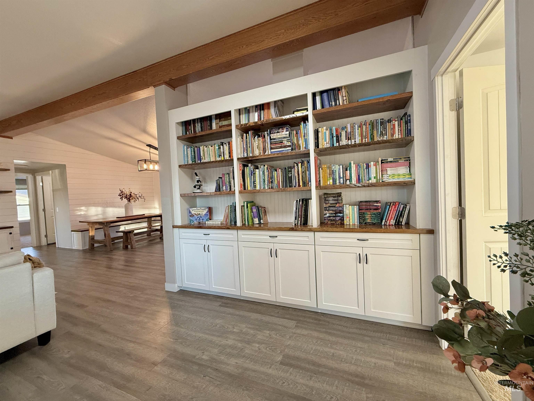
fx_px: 216
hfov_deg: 102.1
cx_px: 267
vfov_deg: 85.7
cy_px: 200
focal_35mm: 14
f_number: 2.2
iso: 250
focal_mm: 2.22
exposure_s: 1/120
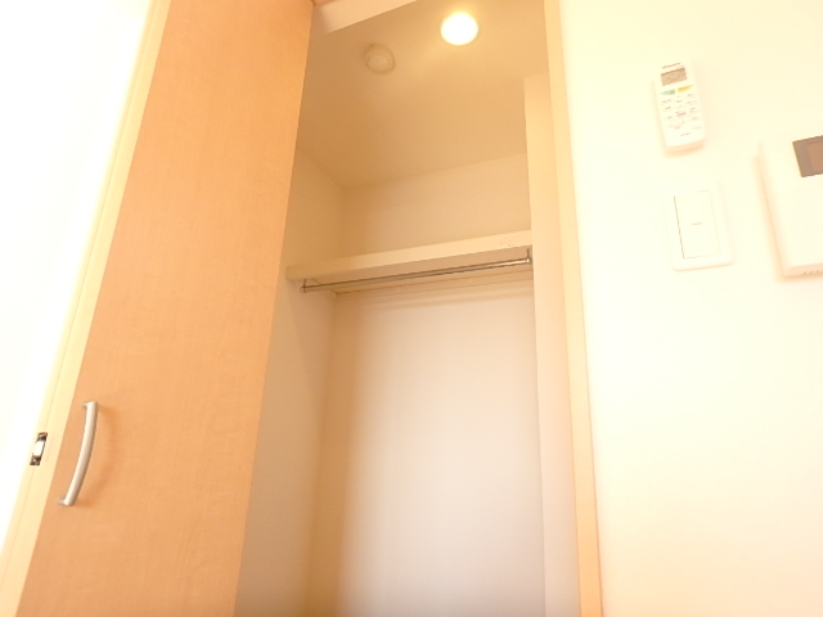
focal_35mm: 21
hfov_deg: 79.0
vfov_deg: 63.4
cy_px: 308
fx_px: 499
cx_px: 412
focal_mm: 3.7
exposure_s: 1/60
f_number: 3.5
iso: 200
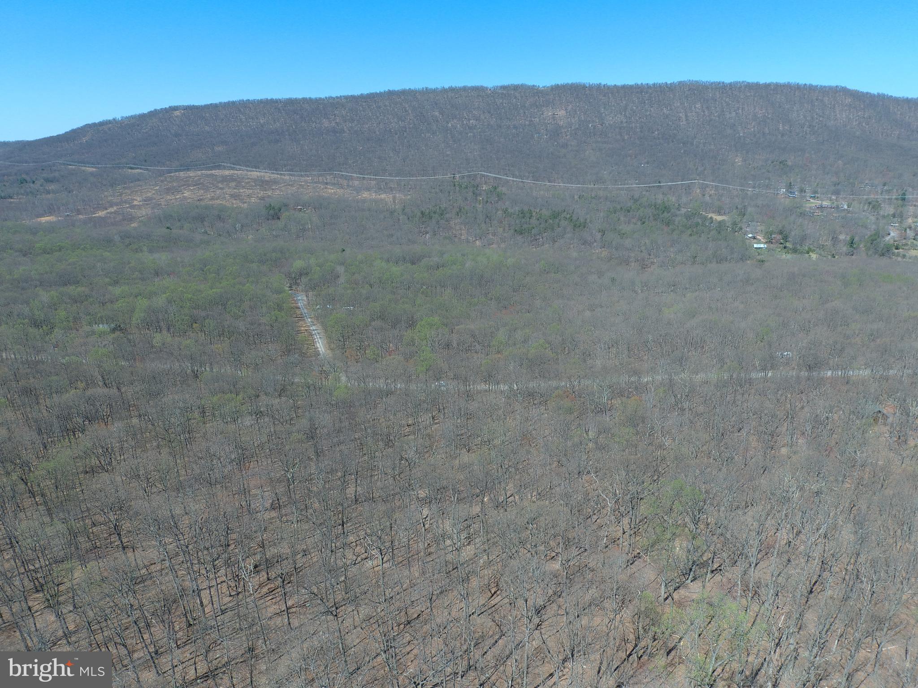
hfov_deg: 91.0
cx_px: 459
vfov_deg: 74.7
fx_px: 451
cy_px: 344
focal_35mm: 17
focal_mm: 3.15
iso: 100
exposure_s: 1/706
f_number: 2.8
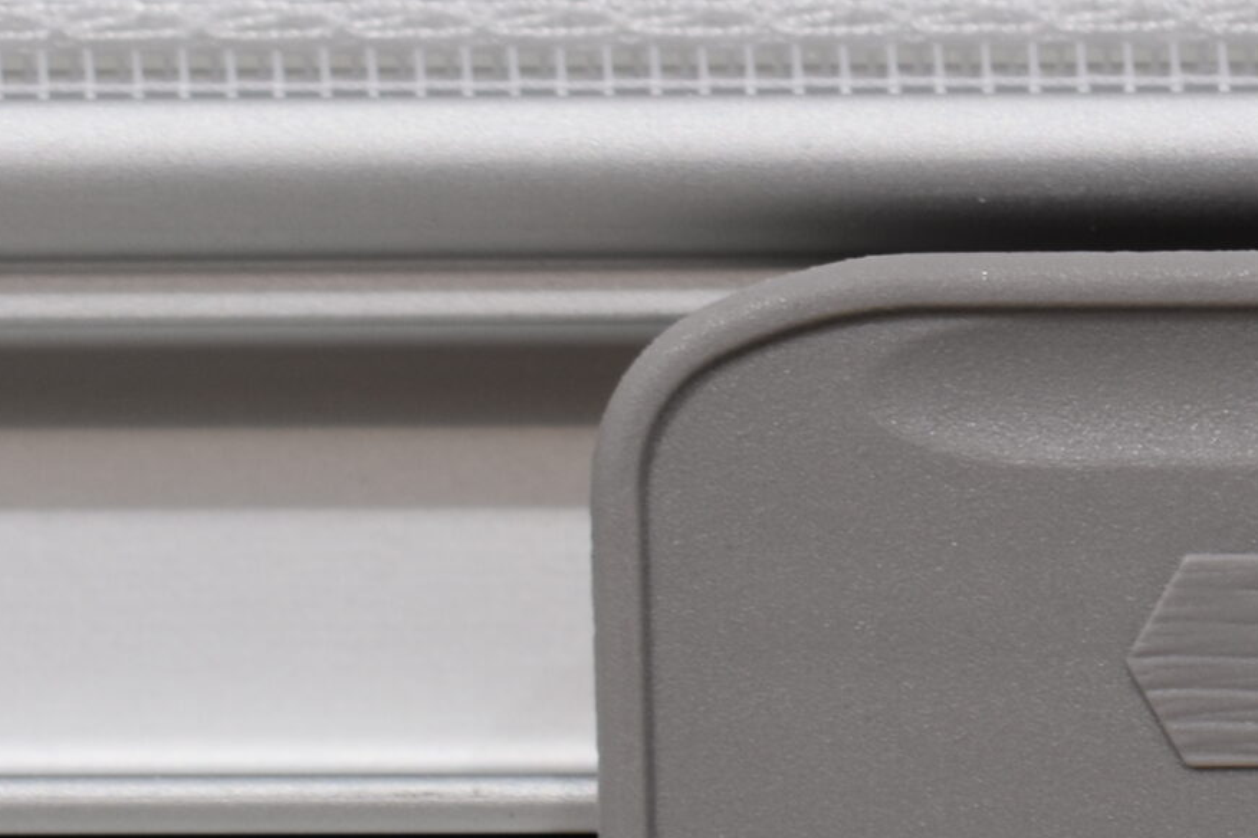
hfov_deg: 12.5
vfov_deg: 8.7
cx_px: 1692
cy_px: 639
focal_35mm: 158
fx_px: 5520
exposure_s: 1/60
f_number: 8
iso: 400
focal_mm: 36
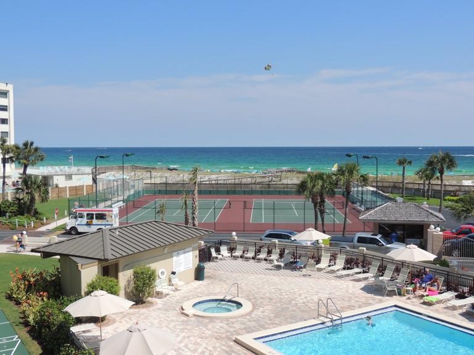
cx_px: 237
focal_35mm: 40
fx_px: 548
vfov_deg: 36.0
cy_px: 178
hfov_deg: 46.8
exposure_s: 1/1250
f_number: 3.3
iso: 100
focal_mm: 7.1
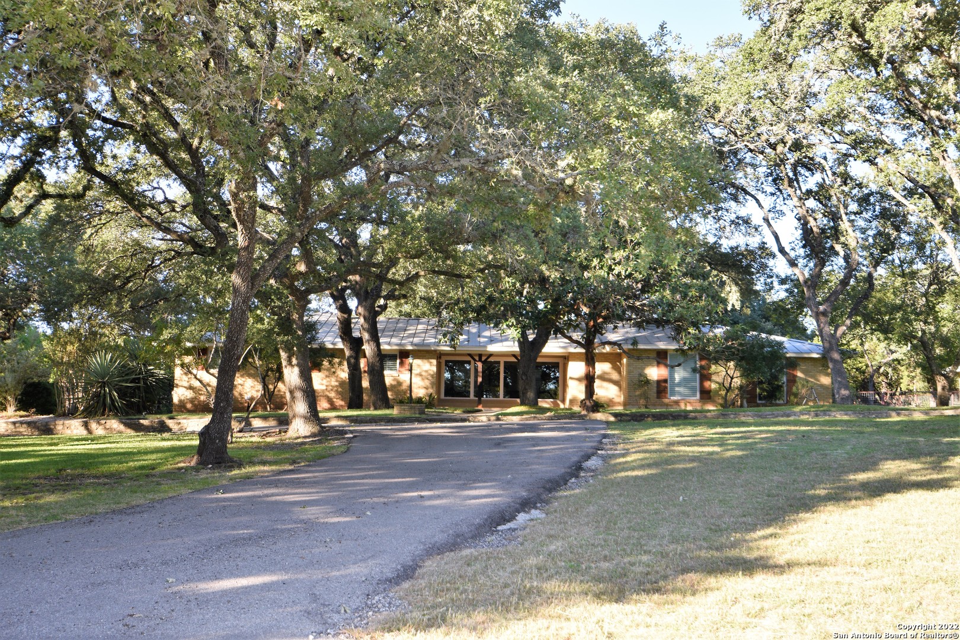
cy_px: 320
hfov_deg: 53.1
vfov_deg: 36.9
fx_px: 960
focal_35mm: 36
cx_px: 480
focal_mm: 24
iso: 280
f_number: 5
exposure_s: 1/200
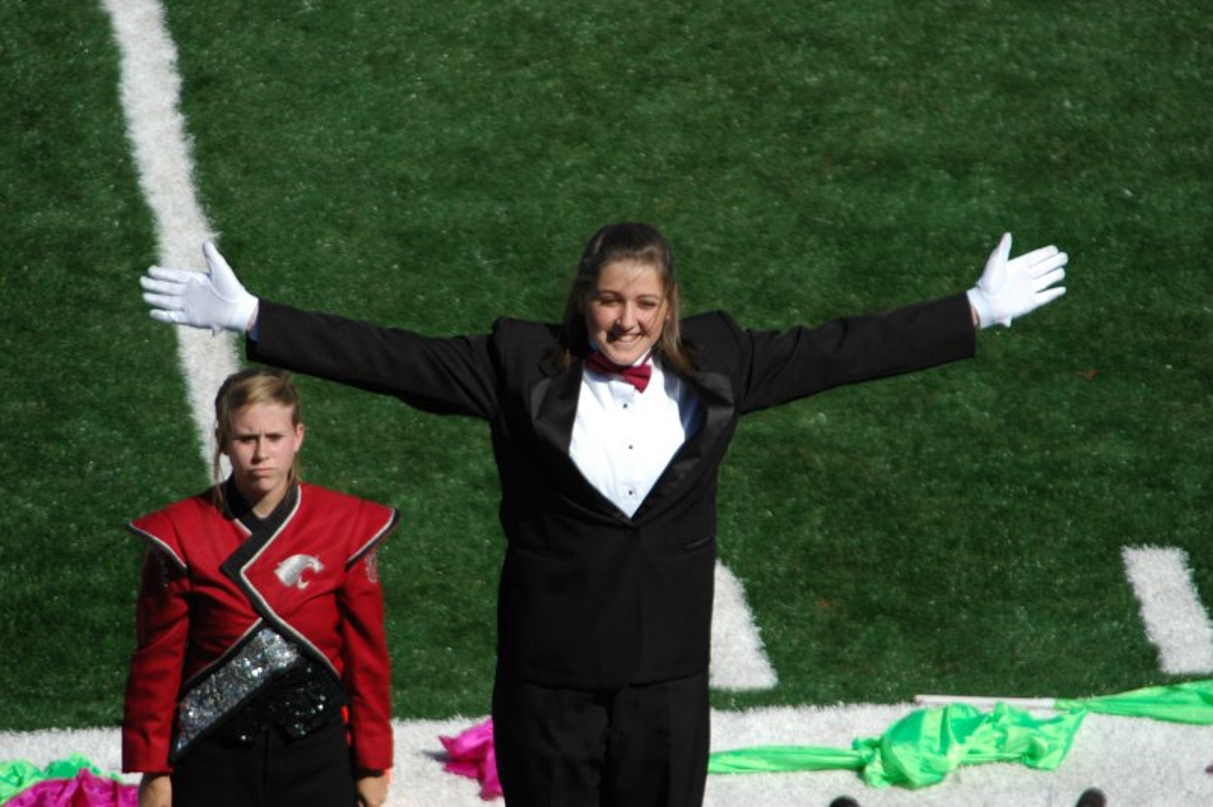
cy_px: 404
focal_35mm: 570
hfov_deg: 3.6
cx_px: 606
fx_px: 19190
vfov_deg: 2.4
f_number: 5.6
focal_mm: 380
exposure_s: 1/1250
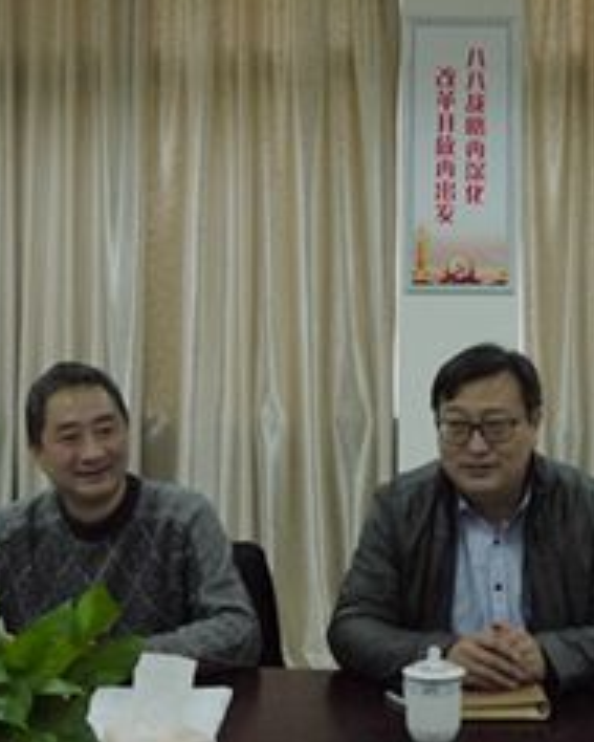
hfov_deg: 28.6
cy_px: 369
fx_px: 1142
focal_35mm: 52
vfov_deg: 36.0
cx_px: 462
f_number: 3.5
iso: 800
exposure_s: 1/125
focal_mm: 14
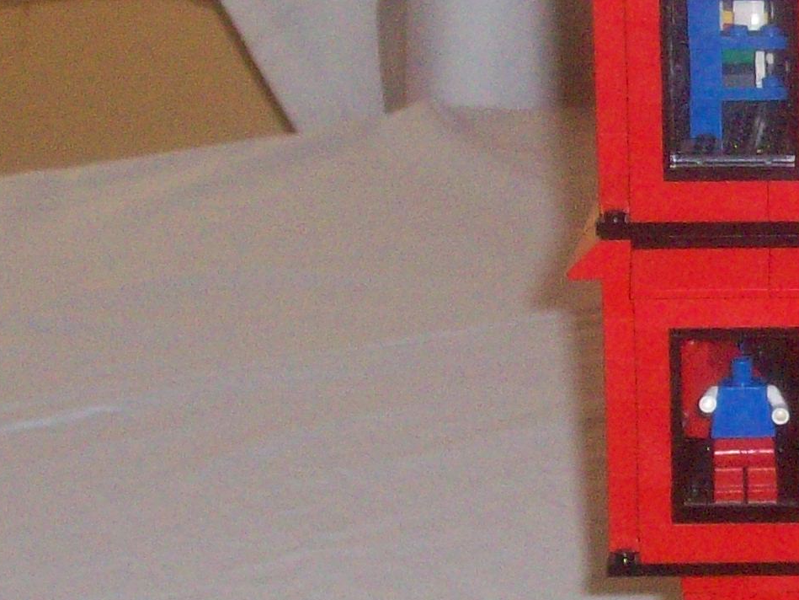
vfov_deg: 7.2
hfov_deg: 9.4
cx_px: 1114
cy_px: 210
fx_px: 4755
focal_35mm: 206
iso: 200
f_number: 3.8
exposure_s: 1/90.6
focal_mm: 10.7
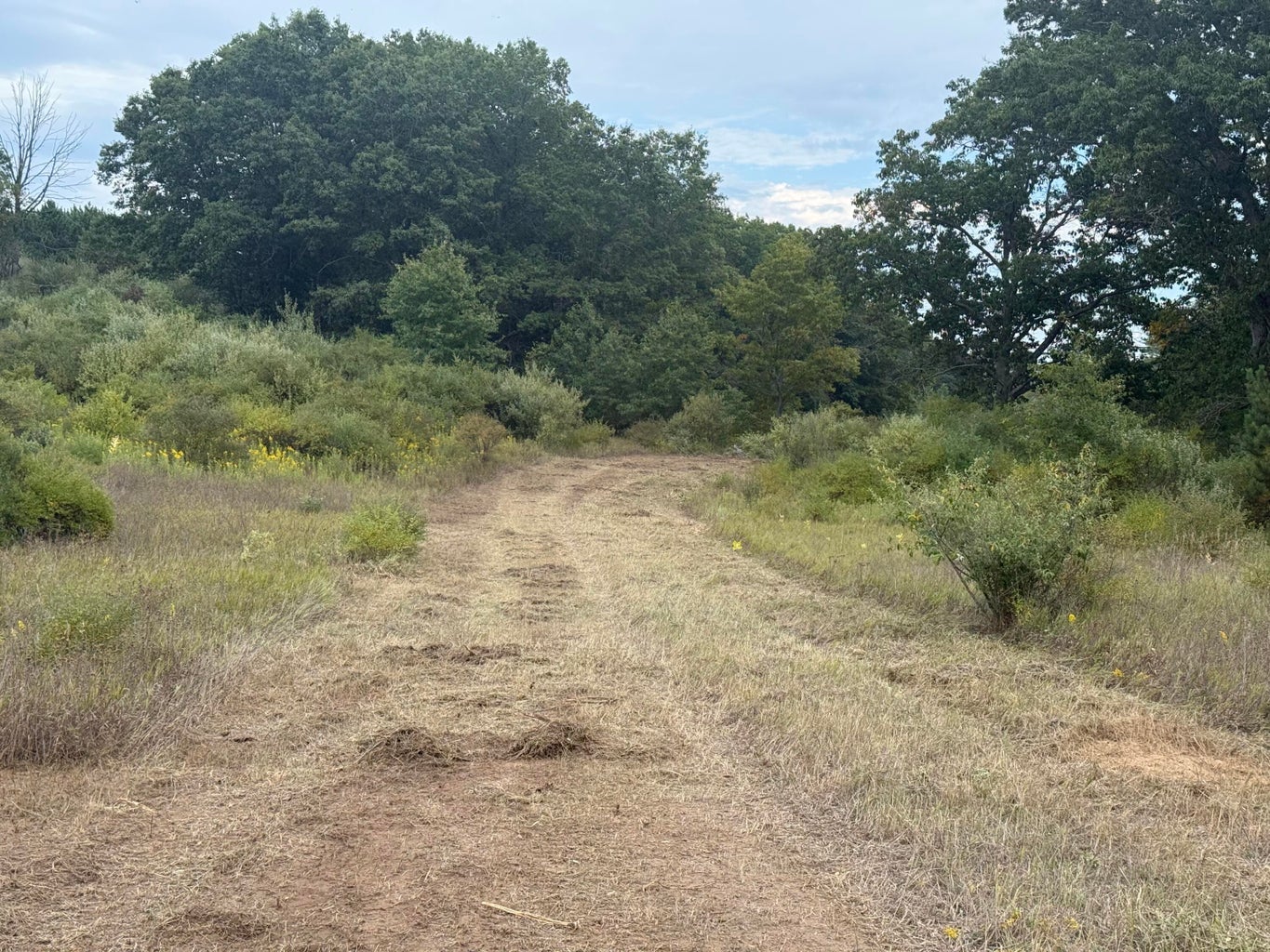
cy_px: 476
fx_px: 1761
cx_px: 635
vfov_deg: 30.3
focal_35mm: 48
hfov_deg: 39.7
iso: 100
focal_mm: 6.76
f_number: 1.78
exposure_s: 1/1353
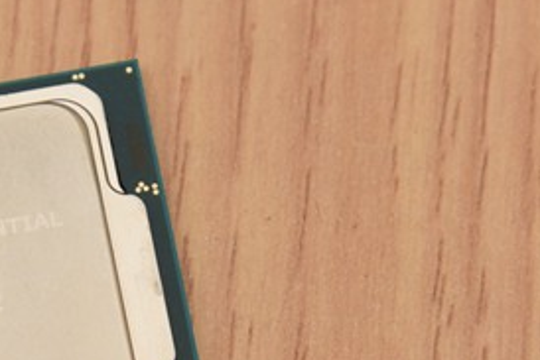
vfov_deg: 2.6
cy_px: 323
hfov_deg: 3.9
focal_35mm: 525
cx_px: -63
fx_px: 7879
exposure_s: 1/60
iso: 1600
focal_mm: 120
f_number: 5.6
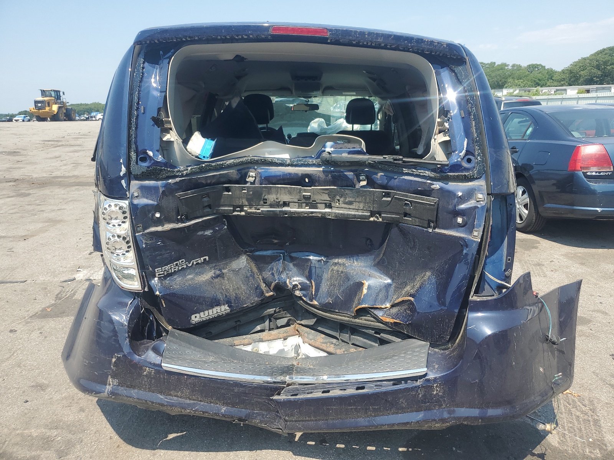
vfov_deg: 53.1
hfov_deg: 67.3
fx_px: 461
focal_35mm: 26
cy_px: 230
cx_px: 307
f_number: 1.5
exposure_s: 1/1429
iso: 50
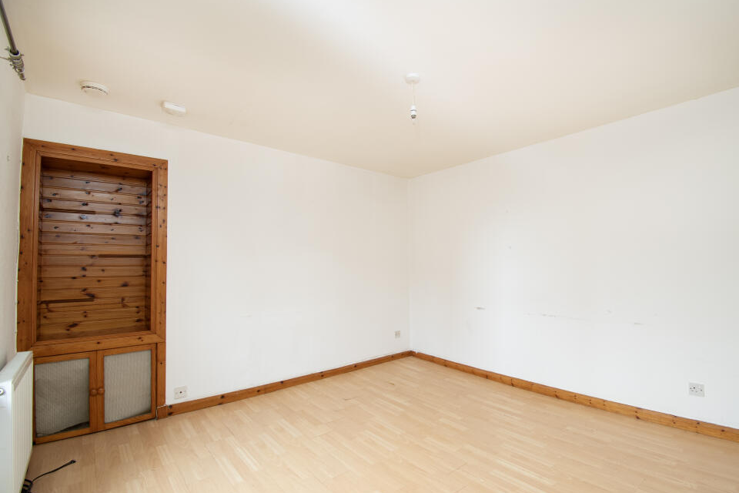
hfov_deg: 96.7
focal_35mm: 16
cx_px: 382
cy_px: 253
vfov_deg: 73.7
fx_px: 328
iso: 320
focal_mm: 10
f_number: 8
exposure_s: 1/10
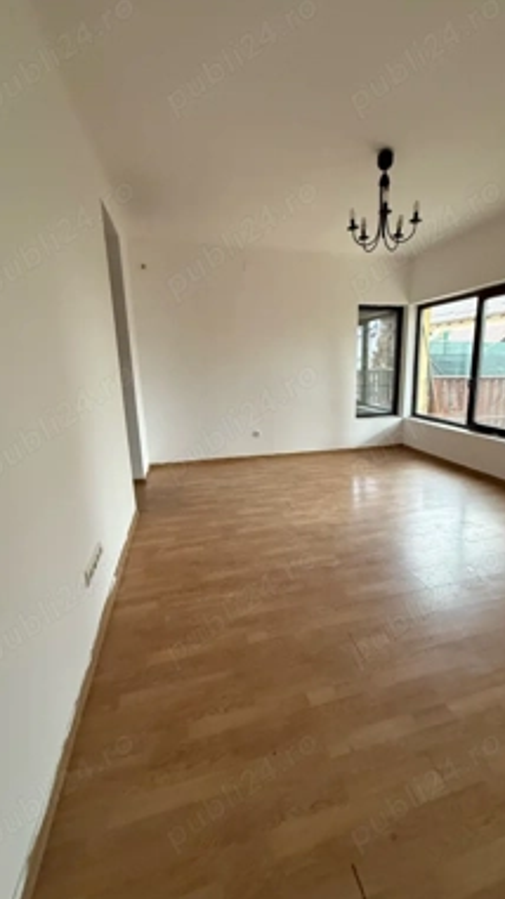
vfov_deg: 99.4
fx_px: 381
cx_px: 288
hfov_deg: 66.7
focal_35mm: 16
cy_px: 451
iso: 400
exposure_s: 1/60
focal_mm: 2.22
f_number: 2.2
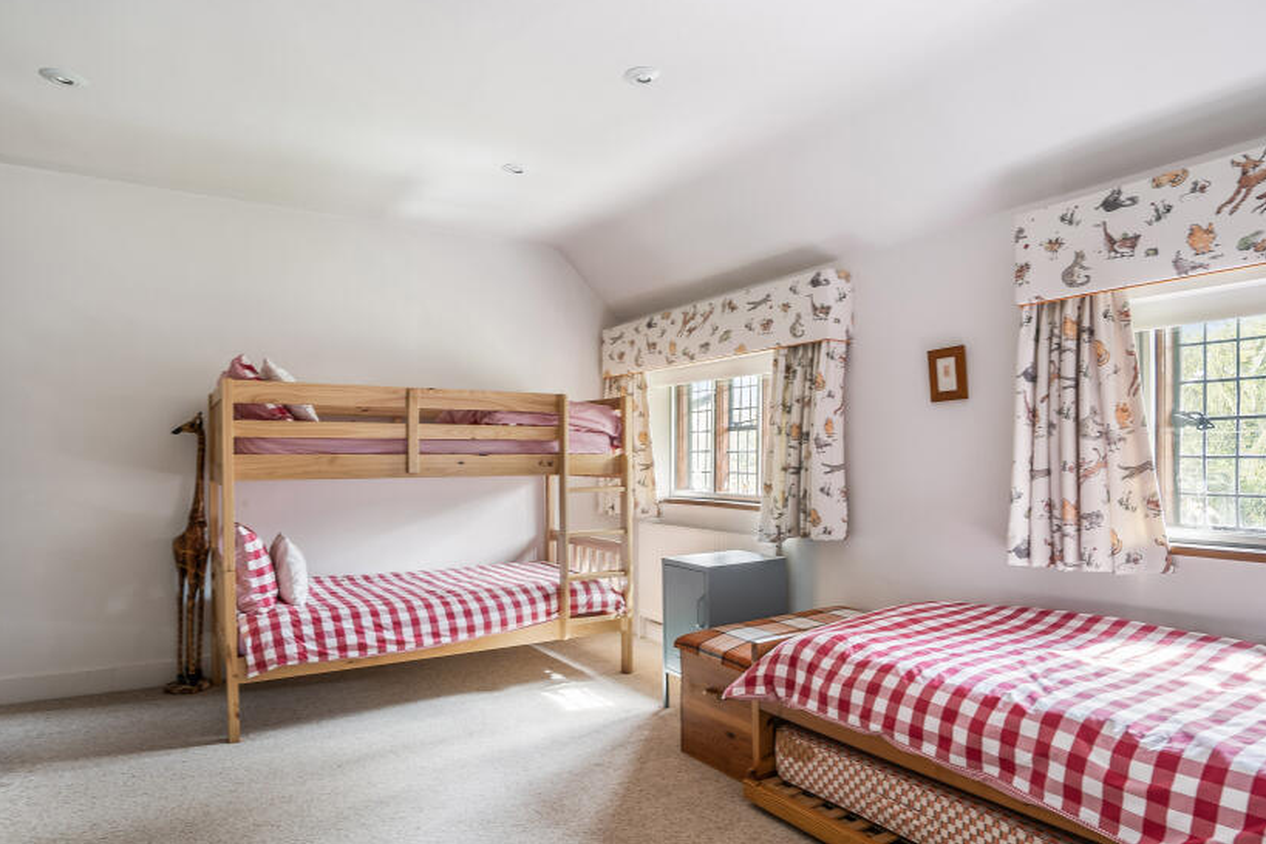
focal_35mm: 20
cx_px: 640
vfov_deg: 61.7
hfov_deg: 84.0
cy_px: 482
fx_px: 703
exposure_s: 1/3
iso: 100
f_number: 4.5
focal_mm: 16
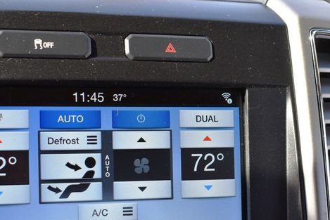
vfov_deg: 19.0
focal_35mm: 72
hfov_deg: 28.2
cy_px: 145
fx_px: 657
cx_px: 146
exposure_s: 1/250
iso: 320
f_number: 5.6
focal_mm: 35
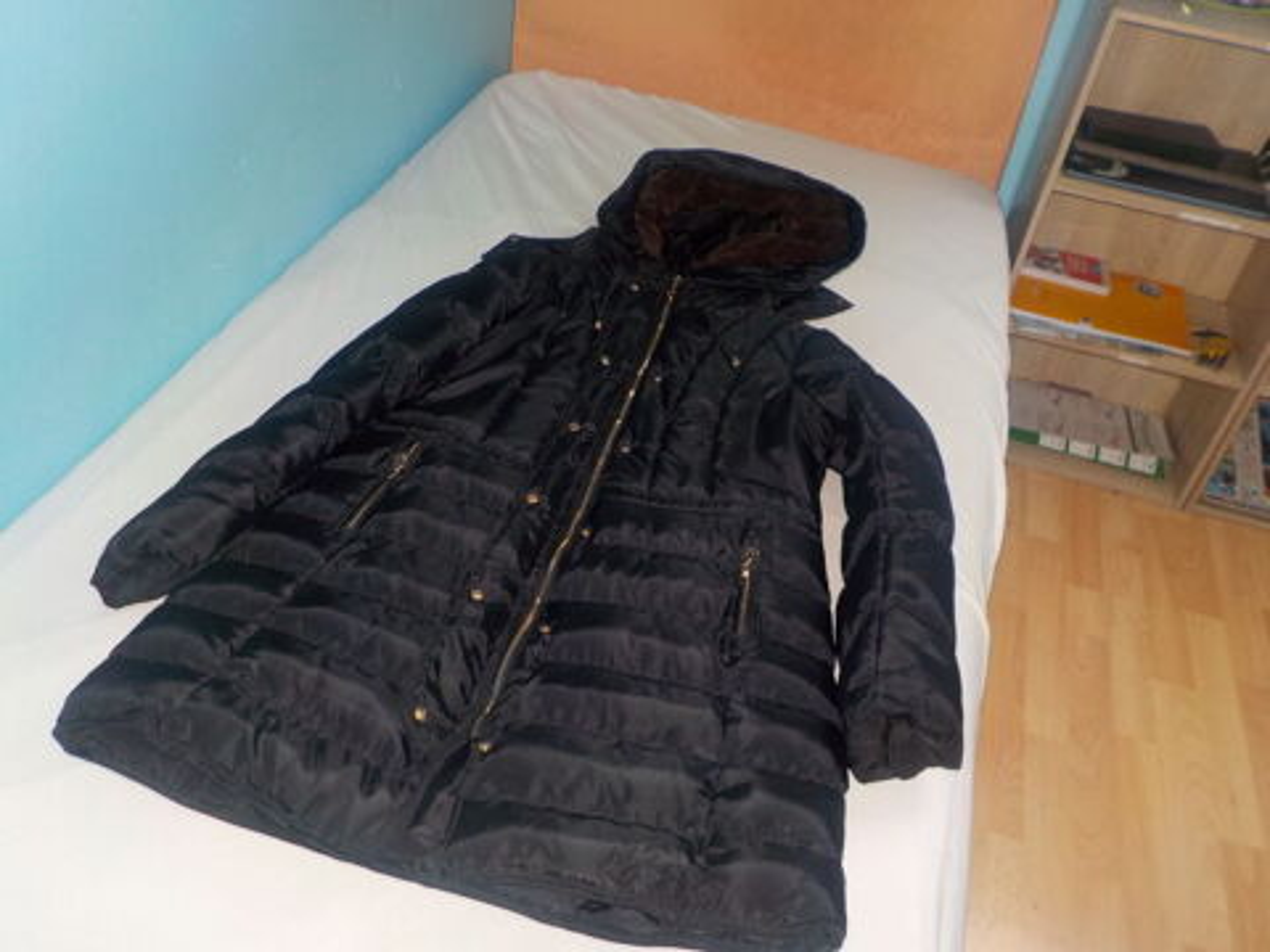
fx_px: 1101
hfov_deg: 60.0
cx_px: 635
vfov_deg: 46.8
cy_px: 476
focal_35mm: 30
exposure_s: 1/30
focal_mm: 4.1
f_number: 3.3
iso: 200
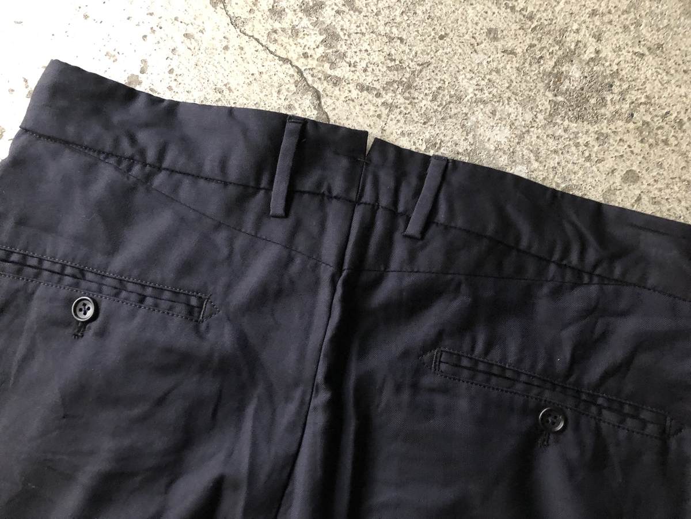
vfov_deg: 49.7
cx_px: 346
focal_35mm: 28
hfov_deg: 63.4
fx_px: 559
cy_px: 260
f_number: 1.8
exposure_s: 1/4
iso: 125
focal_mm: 4
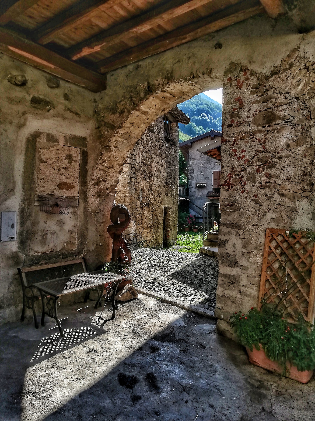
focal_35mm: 26
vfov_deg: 67.3
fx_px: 315
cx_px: 158
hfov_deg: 53.1
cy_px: 210
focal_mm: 3.81
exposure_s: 1/578
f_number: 2.2
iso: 50
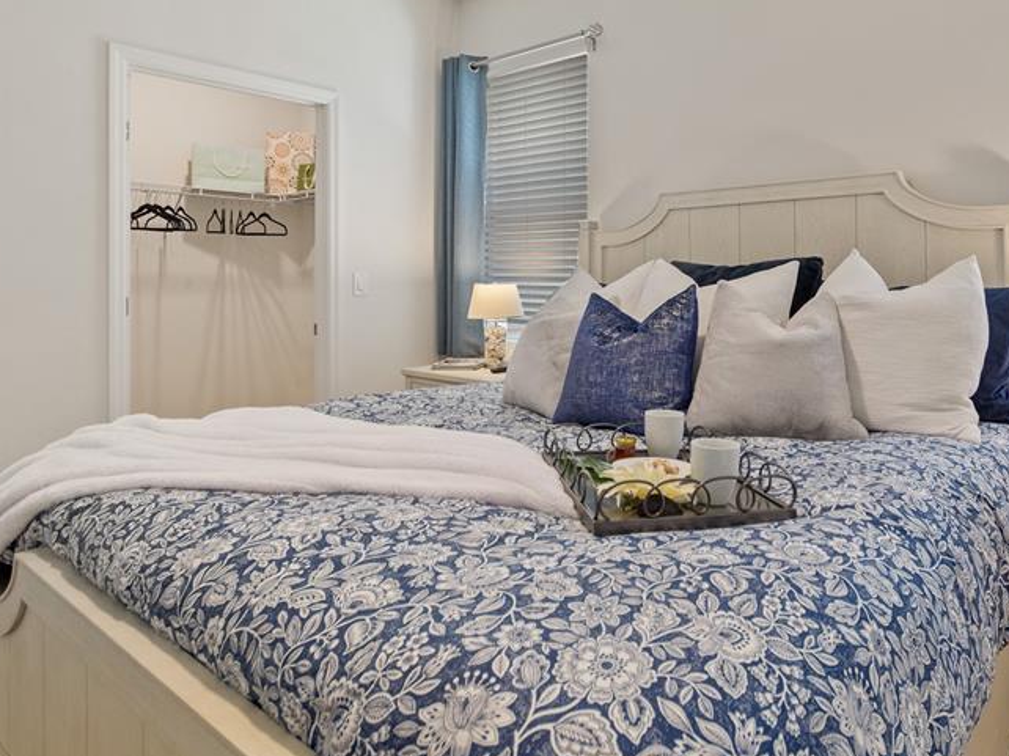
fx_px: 670
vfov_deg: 57.9
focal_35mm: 23
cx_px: 654
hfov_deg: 72.2
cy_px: 272
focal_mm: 10
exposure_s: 1/8
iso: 400
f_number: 4.5
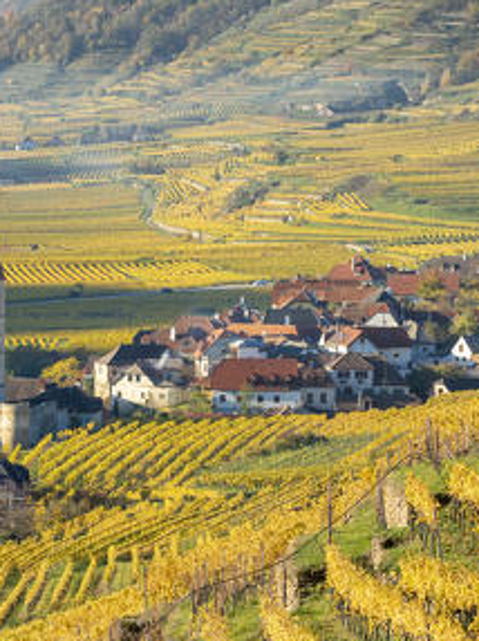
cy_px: 388
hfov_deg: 5.5
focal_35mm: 272
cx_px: 73
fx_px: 5026
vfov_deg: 7.3
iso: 200
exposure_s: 1/125
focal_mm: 135
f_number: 11
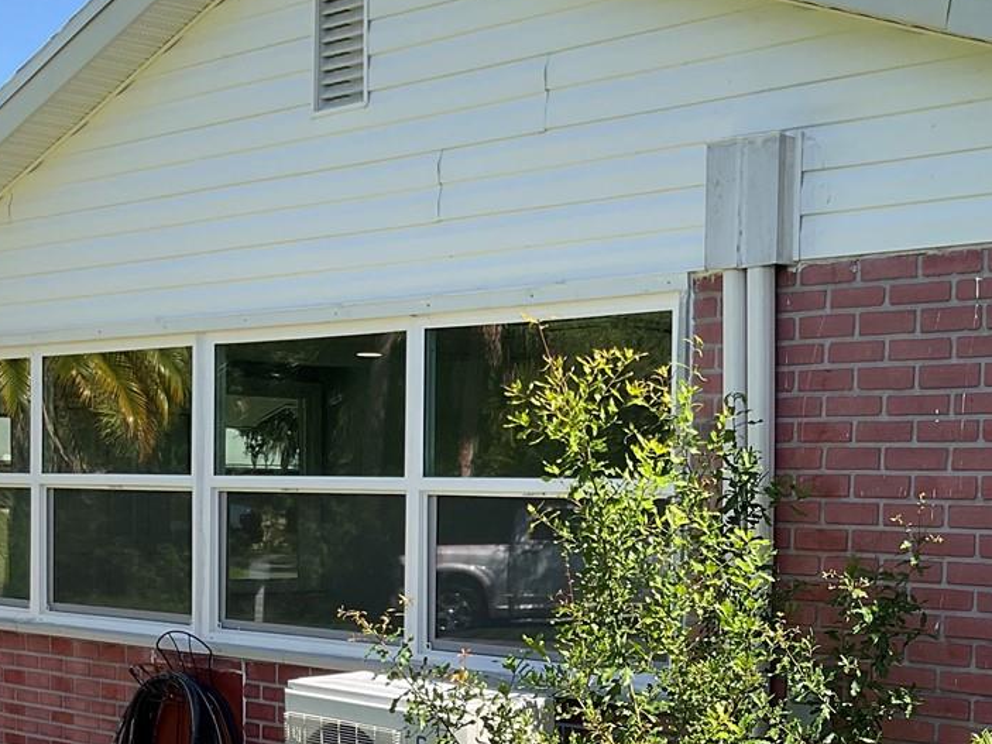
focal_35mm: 66
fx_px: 1891
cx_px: 680
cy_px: 645
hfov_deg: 29.1
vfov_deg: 21.8
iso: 16
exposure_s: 1/804
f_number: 1.8
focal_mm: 3
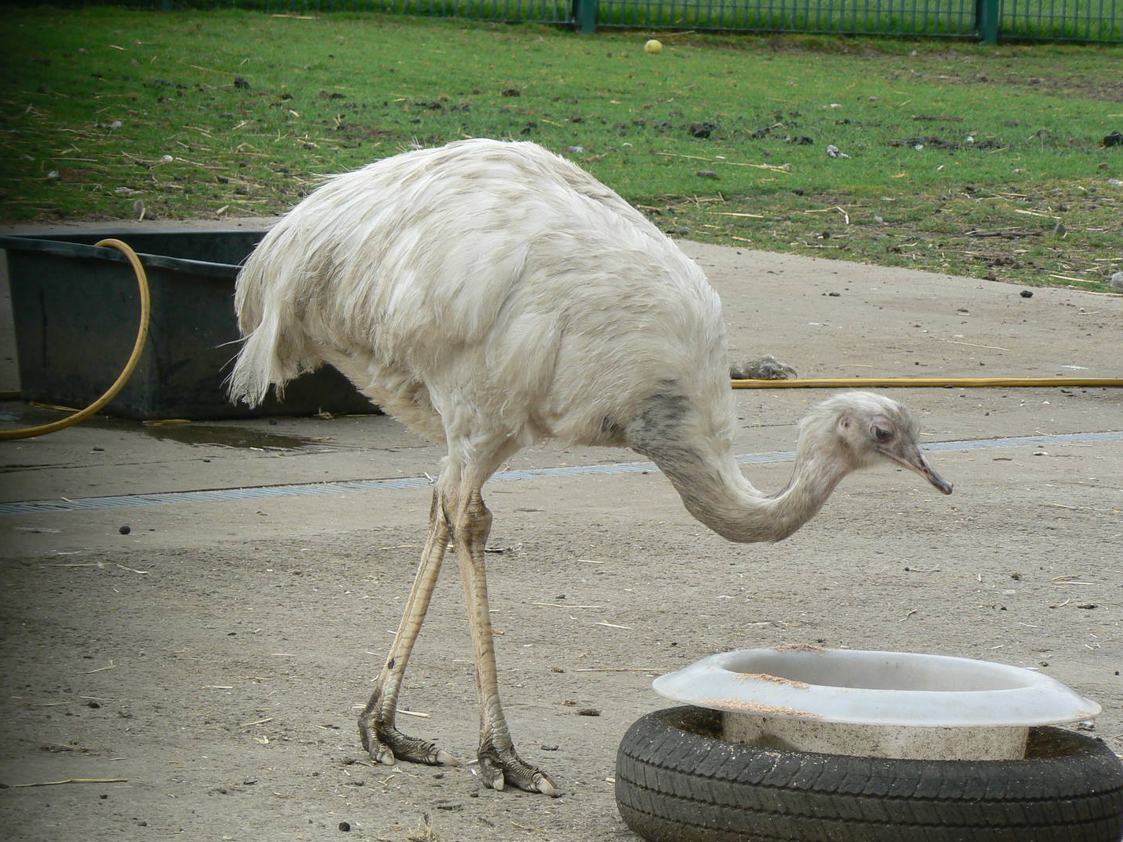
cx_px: 503
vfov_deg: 6.3
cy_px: 461
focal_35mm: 235
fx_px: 7623
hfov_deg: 8.4
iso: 80
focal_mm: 34.8
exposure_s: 1/125
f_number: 5.6
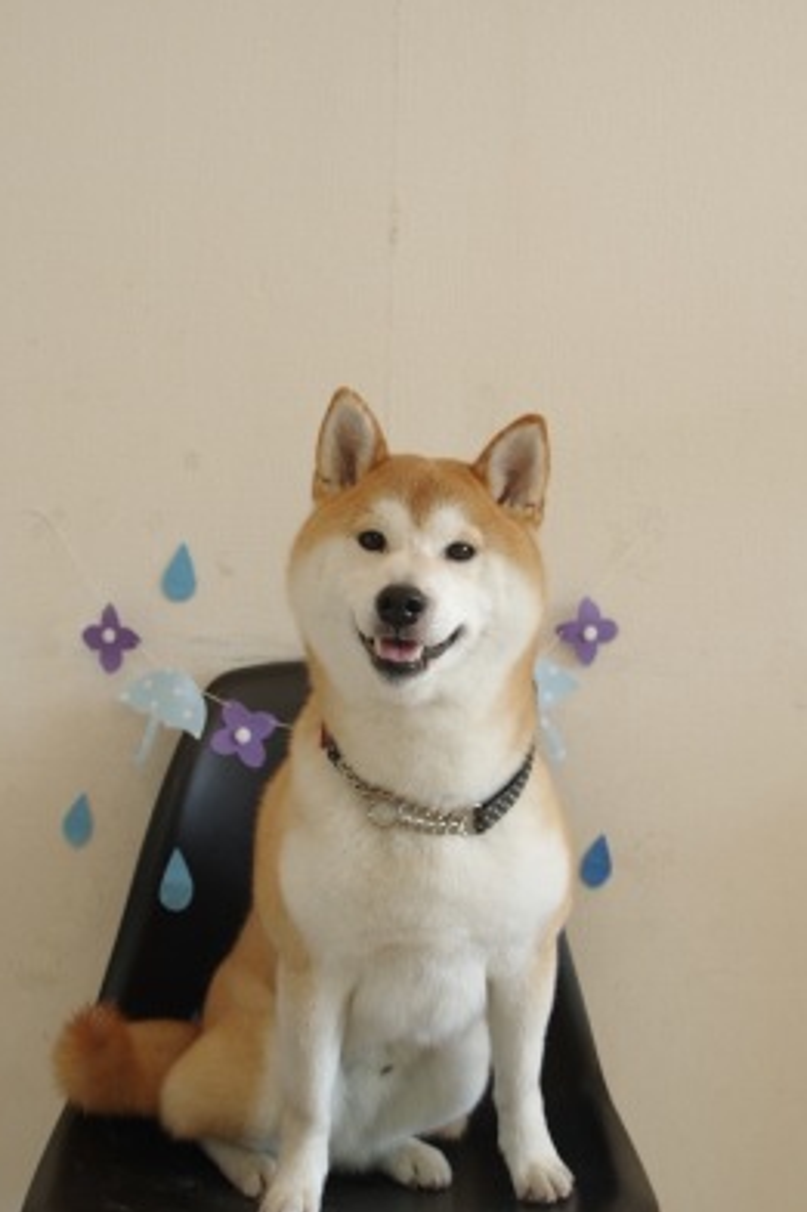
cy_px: 606
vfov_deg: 39.6
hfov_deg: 27.0
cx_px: 408
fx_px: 1683
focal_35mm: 50
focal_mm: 33
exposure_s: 1/80
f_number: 4.5
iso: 400
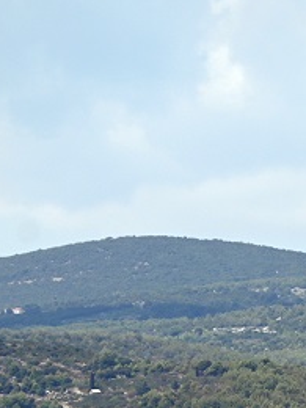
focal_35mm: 813
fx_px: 9582
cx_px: 264
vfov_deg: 2.4
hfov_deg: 1.8
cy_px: 442
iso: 100
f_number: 5.3
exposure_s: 1/1000
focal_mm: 220
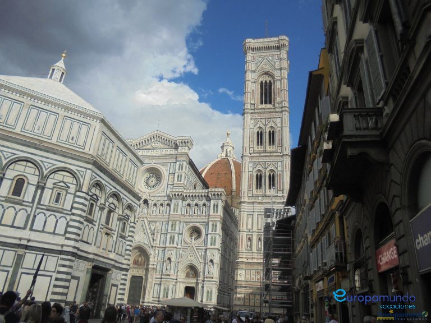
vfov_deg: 53.1
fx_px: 324
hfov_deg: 67.3
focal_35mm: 26
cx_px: 216
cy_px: 162
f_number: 11.5
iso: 100
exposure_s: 1/200
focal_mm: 4.6
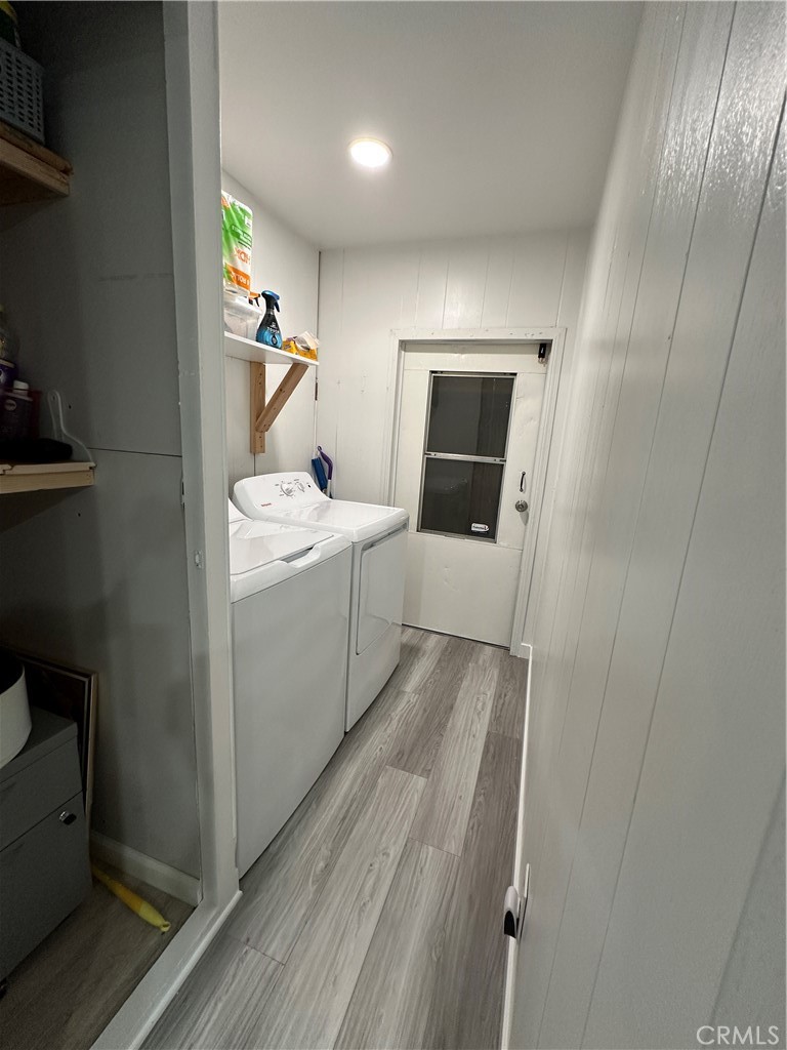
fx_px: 424
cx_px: 394
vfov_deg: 102.1
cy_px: 525
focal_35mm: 14
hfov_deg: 85.7
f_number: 2.2
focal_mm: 2.22
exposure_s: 1/60
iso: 200
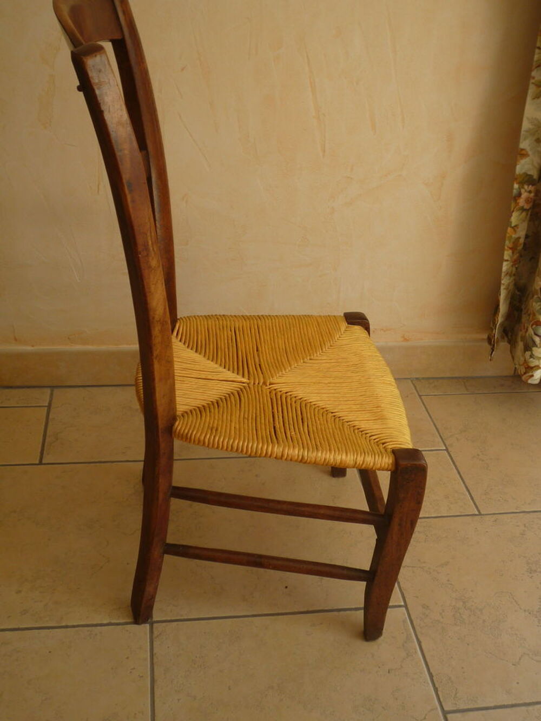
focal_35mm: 43
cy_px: 360
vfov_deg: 43.8
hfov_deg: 33.6
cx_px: 270
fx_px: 896
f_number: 3.8
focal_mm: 6.3
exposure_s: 1/50
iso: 100
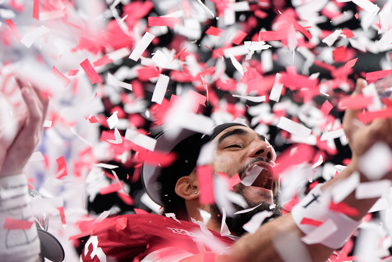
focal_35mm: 164
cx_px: 264
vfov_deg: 8.4
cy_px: 139
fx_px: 1786
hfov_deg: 12.5
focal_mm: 101
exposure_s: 1/2500
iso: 3200
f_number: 2.8
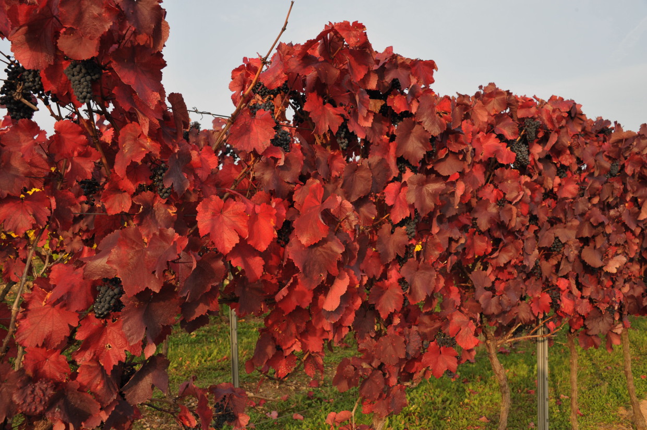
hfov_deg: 50.7
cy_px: 215
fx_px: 682
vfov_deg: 35.0
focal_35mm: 38
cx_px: 324
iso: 800
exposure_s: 1/200
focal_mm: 38
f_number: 11
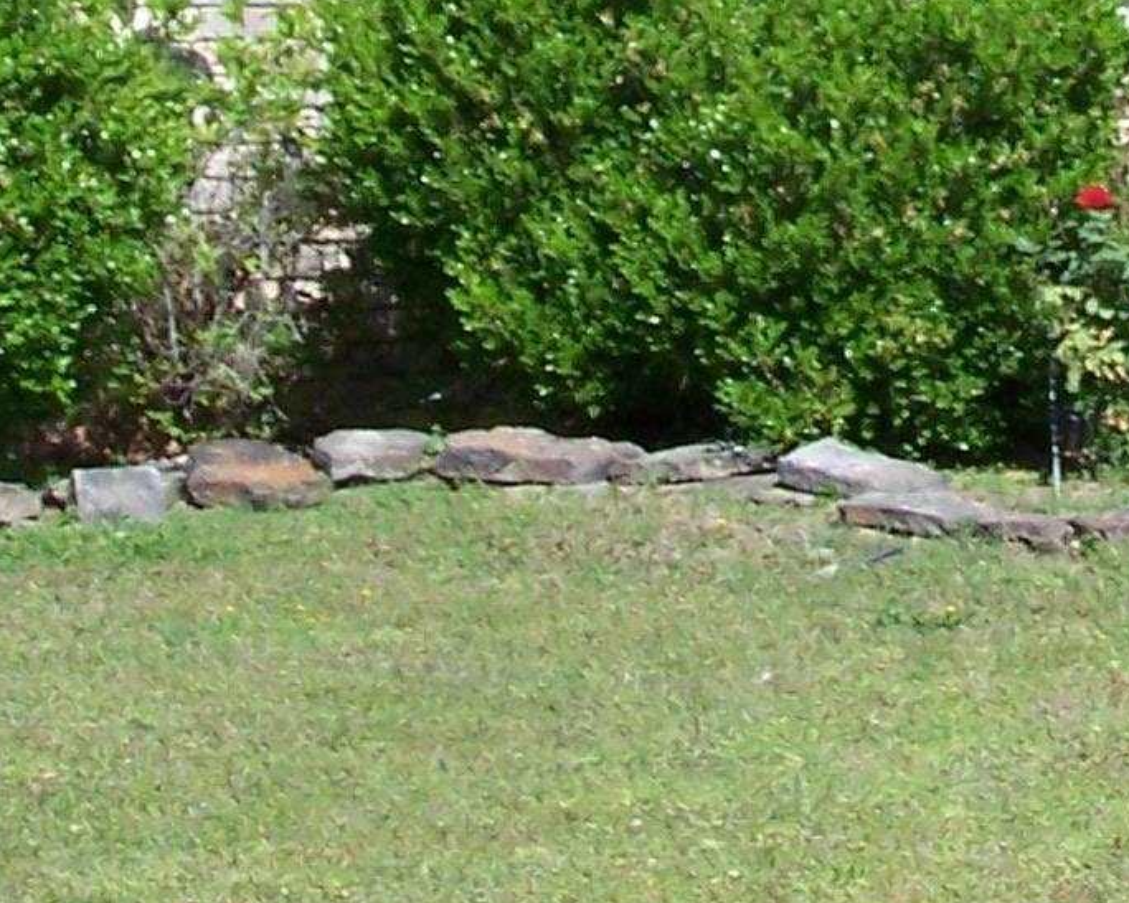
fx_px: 7250
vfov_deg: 7.0
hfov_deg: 8.8
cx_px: 1373
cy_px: -576
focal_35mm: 217
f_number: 3.1
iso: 80
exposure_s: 1/800
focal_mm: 9.8
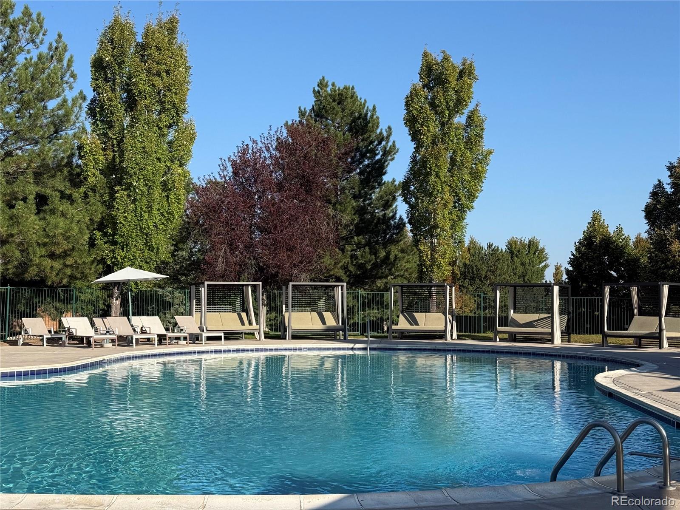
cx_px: 340
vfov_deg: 30.3
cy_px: 255
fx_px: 943
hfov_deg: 39.7
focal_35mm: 48
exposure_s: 1/4329
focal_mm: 6.76
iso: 80
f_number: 1.78
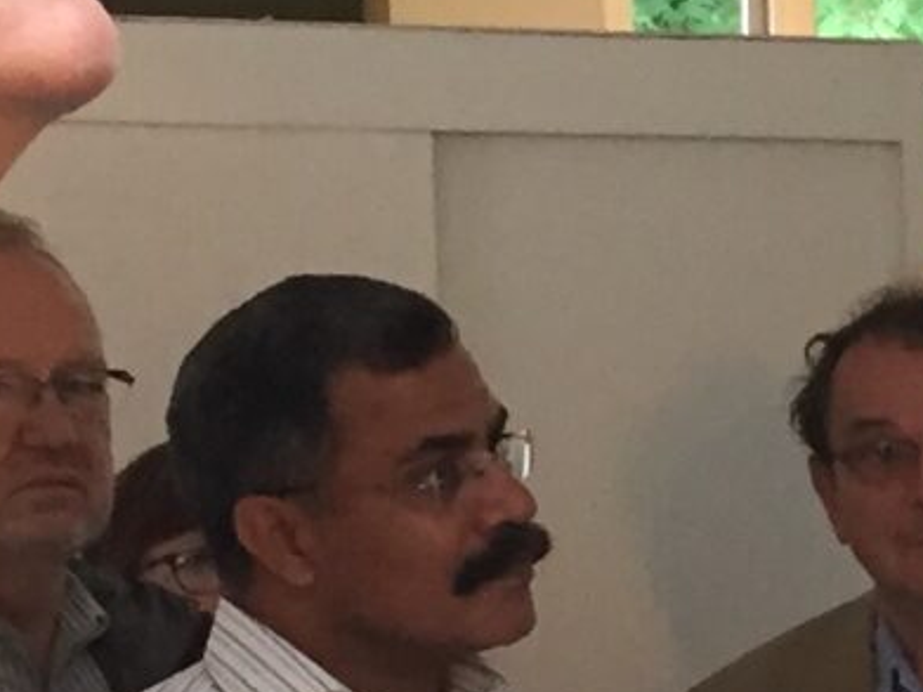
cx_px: 1674
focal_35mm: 190
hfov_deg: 9.9
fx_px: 5065
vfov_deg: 7.6
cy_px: 1141
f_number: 2.2
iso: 200
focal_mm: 4.15
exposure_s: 1/33
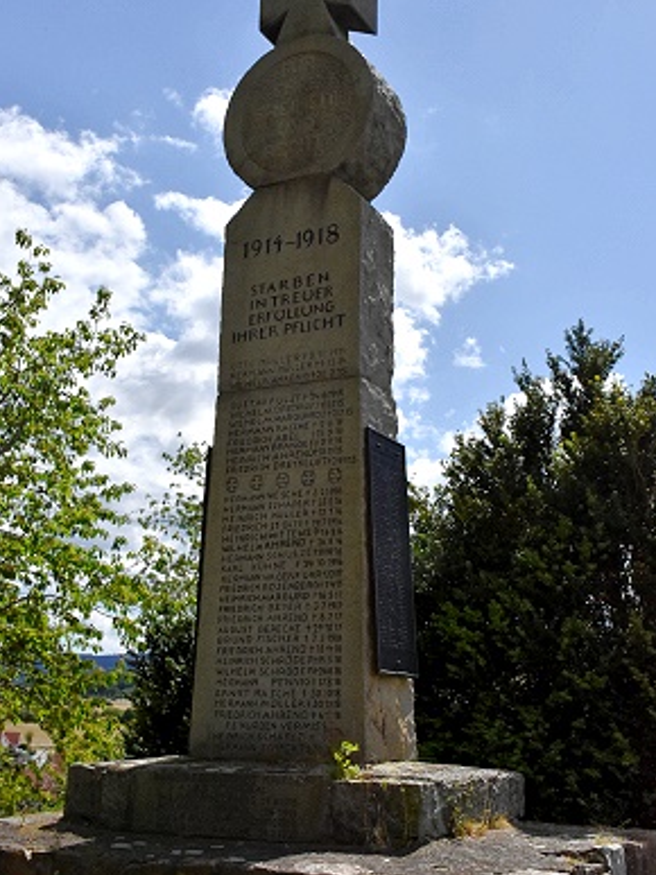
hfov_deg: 32.5
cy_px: 406
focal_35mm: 45
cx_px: 327
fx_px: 1126
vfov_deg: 42.4
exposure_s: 1/8000
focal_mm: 27
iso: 1400
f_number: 11
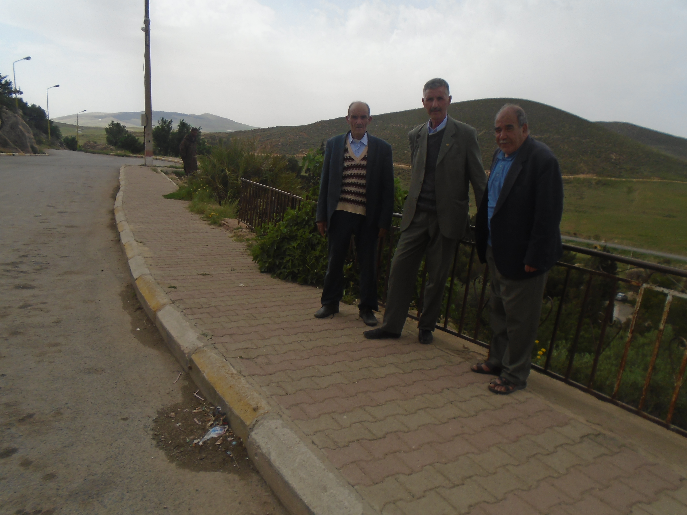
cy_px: 258
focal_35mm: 26
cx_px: 344
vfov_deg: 53.1
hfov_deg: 67.3
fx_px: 516
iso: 100
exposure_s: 1/1000
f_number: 3.2
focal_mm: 4.6
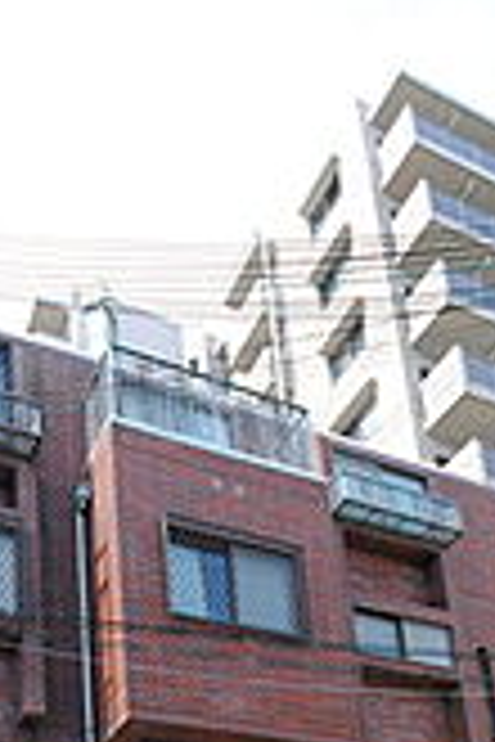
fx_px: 722
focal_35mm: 35
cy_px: 881
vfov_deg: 39.8
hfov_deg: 36.5
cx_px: 97
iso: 800
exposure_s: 1/400
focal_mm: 8
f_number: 10
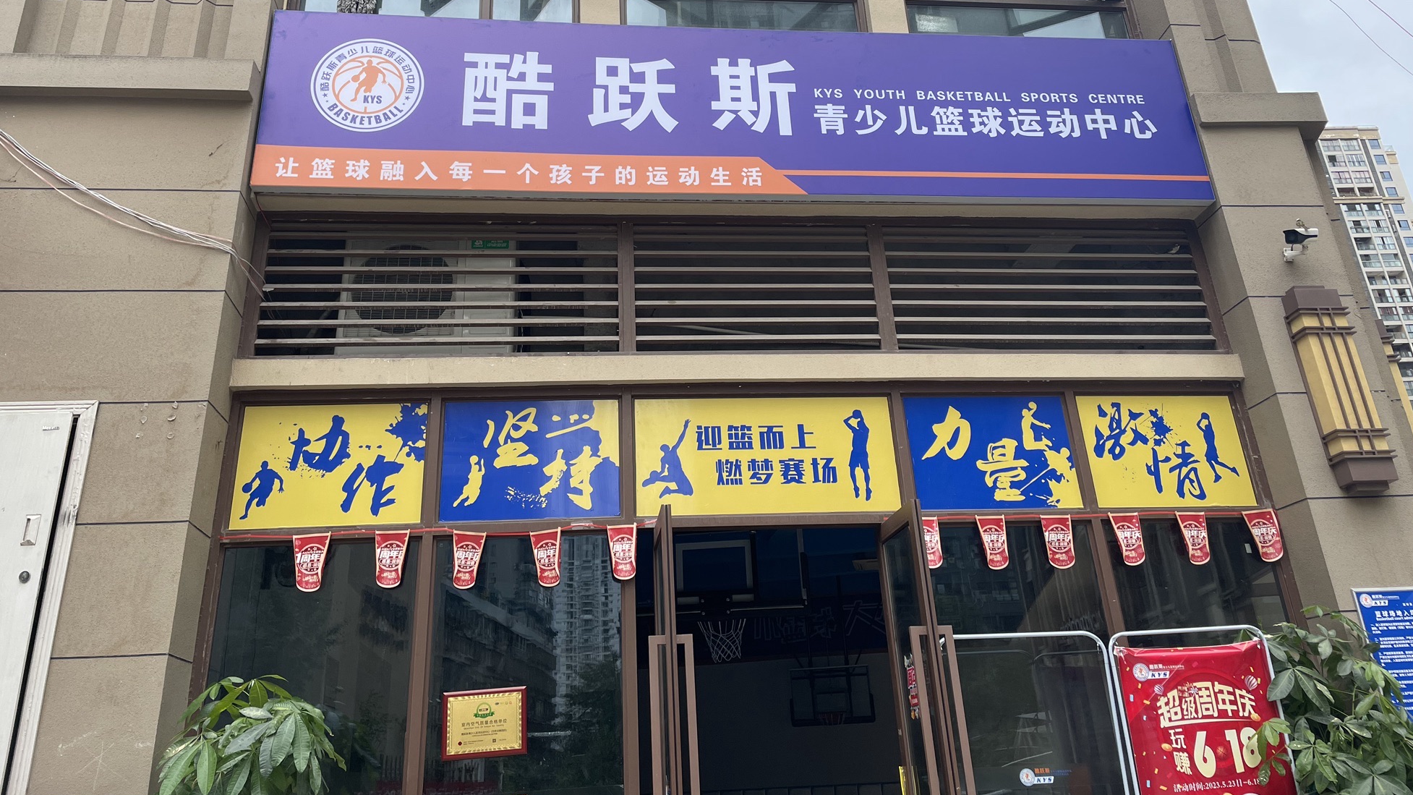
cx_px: 700
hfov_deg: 66.1
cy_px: 281
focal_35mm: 29
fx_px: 1087
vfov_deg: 39.8
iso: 32
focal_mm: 4.2
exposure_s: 1/1072
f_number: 1.6
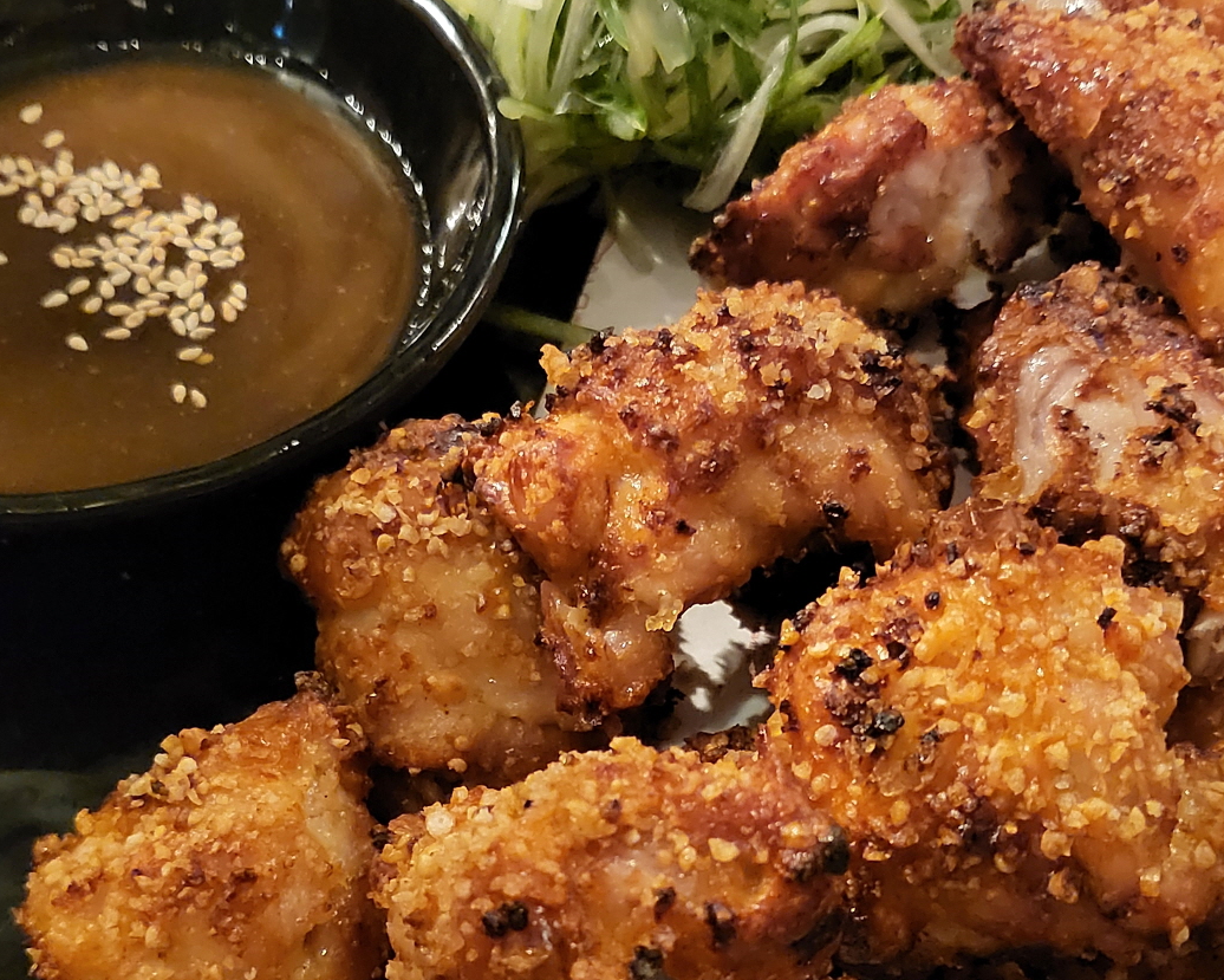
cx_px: 590
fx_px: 1775
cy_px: 674
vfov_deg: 30.6
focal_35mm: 49
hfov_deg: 38.0
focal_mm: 4.25
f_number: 1.8
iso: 1000
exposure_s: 1/24
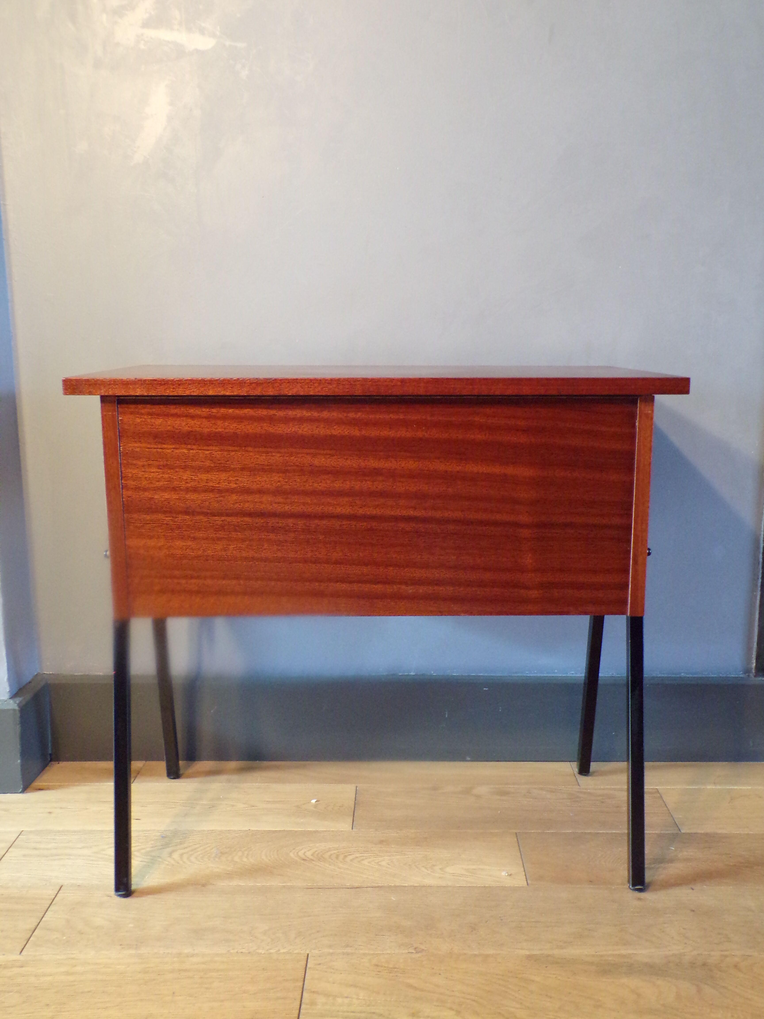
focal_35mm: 32
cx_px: 382
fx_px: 942
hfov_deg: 44.2
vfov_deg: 56.8
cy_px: 510
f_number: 3.2
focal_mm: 5.8
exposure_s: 1/17
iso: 468
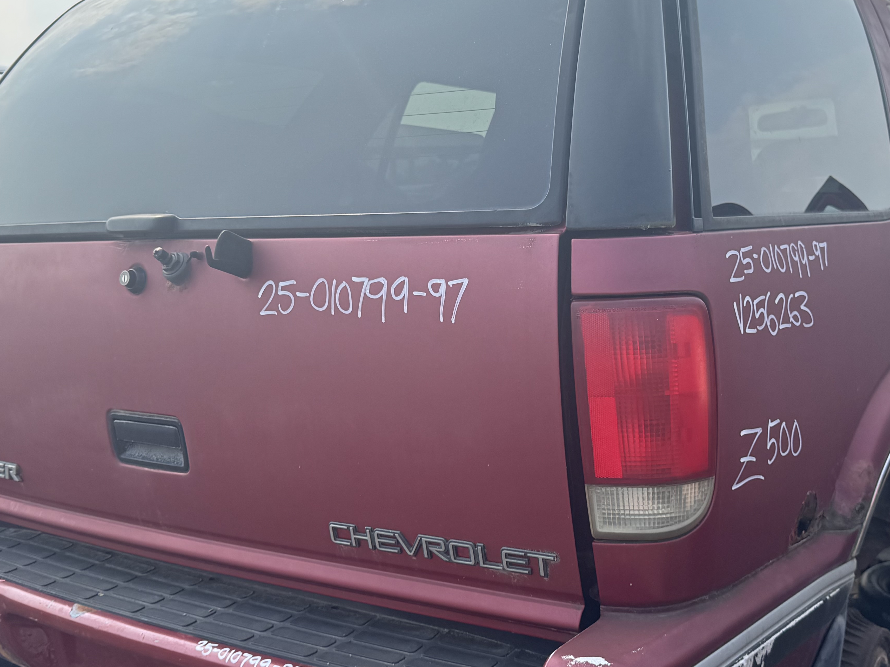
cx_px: 506
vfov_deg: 35.9
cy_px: 362
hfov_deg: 46.7
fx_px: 1028
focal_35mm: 40
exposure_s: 1/2252
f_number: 1.78
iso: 80
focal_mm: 6.76
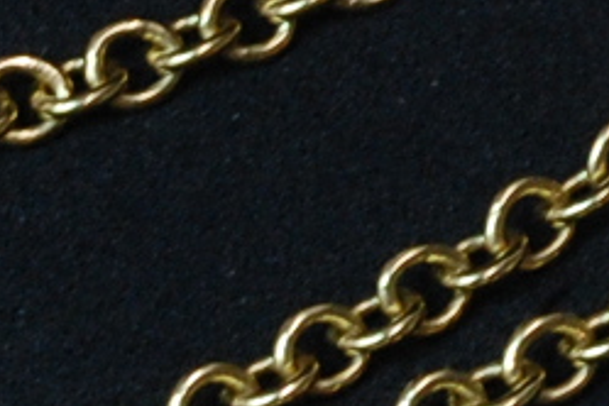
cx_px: 880
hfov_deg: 2.5
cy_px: 42
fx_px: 13786
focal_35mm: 815
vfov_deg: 1.7
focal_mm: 90
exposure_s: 1/10
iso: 800
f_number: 22
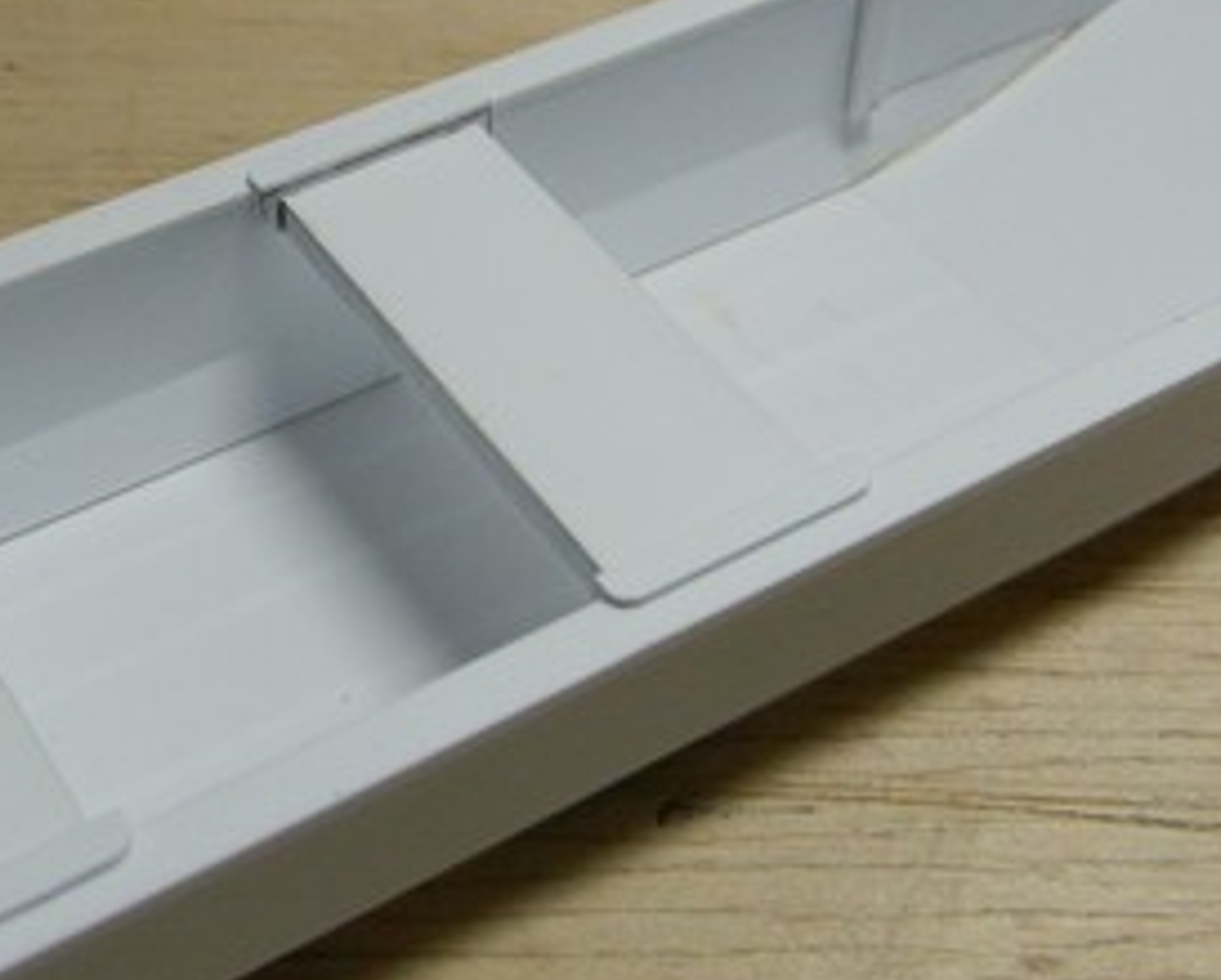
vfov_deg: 23.5
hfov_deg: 29.1
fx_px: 2351
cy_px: 380
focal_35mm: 65
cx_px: 501
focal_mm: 5
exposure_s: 1/124
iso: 246
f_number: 3.5
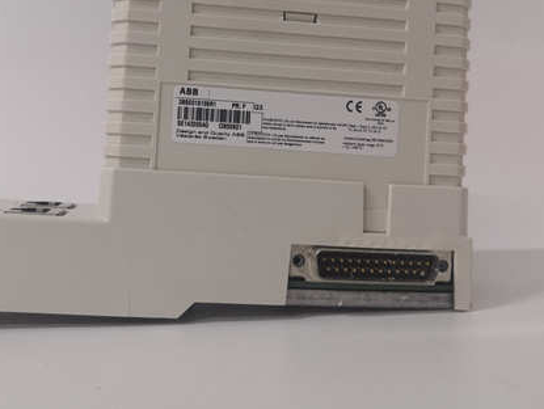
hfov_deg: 47.6
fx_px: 613
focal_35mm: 39
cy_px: 123
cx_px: 222
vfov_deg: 36.3
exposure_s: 1/50
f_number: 1.8
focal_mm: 3.95
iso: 200
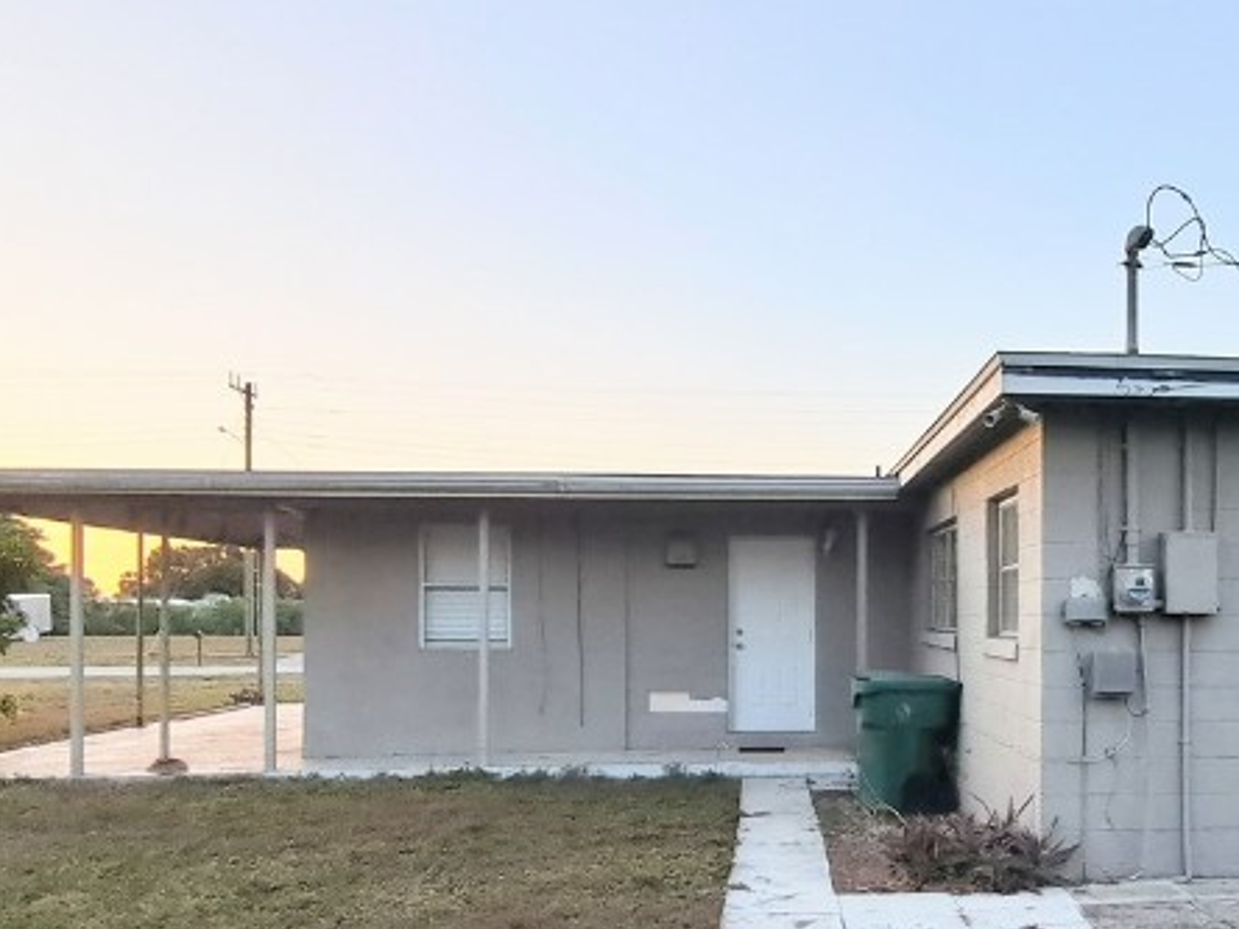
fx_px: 1074
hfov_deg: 58.4
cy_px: 644
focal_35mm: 30
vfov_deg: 45.8
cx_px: 843
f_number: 2.2
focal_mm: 1.74
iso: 50
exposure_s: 1/175
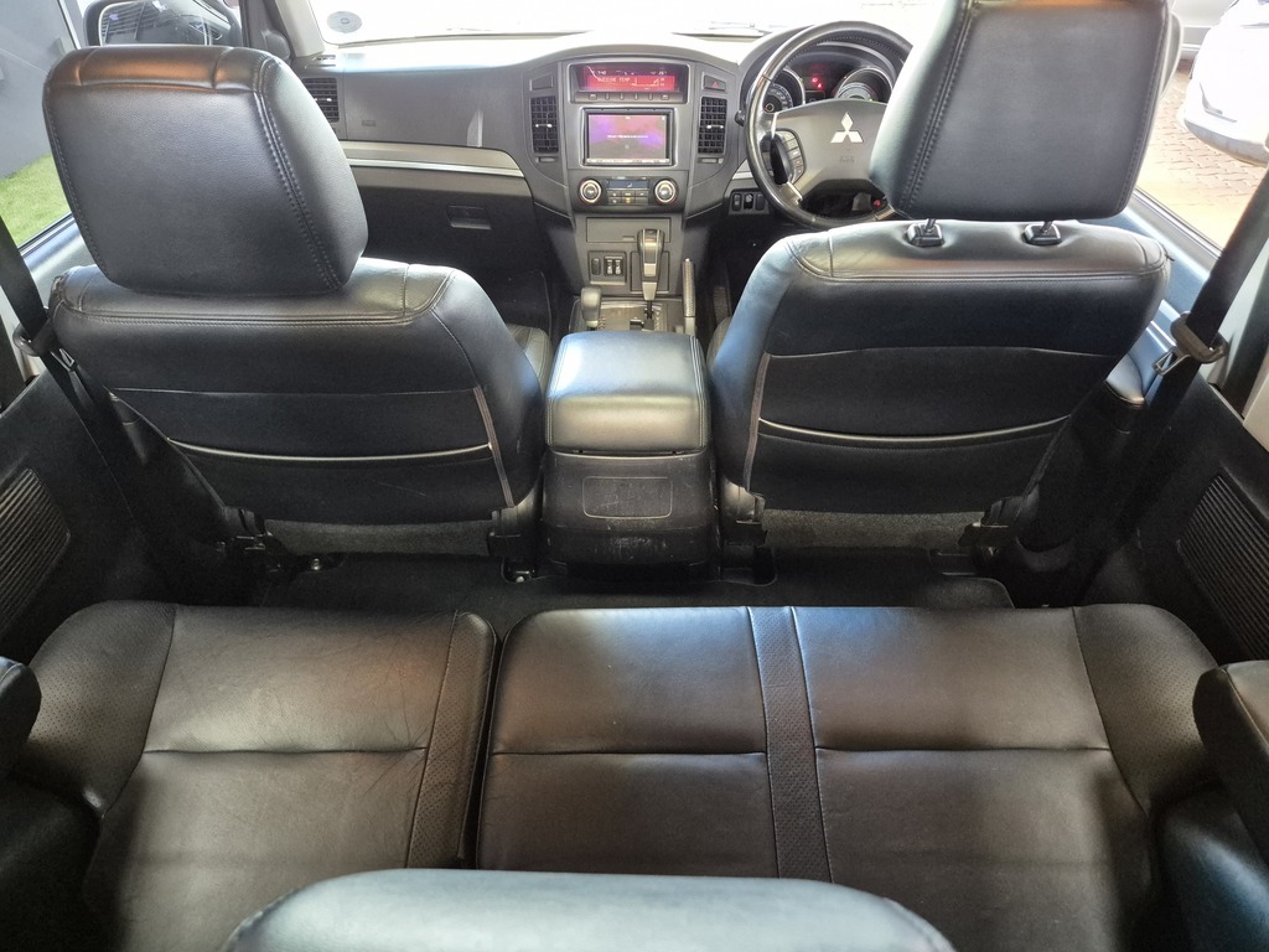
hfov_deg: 73.9
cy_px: 476
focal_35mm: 23
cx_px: 634
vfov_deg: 58.9
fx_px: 843
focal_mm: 5.4
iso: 2000
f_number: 1.8
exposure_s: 1/100
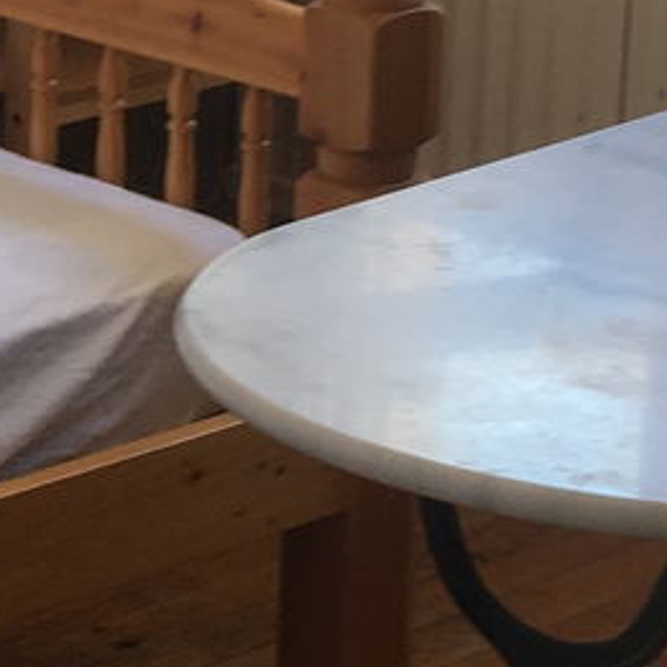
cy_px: 256
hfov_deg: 10.9
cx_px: -199
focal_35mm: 157
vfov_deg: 11.1
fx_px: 3423
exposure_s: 1/50
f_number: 2.2
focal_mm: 4.15
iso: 25
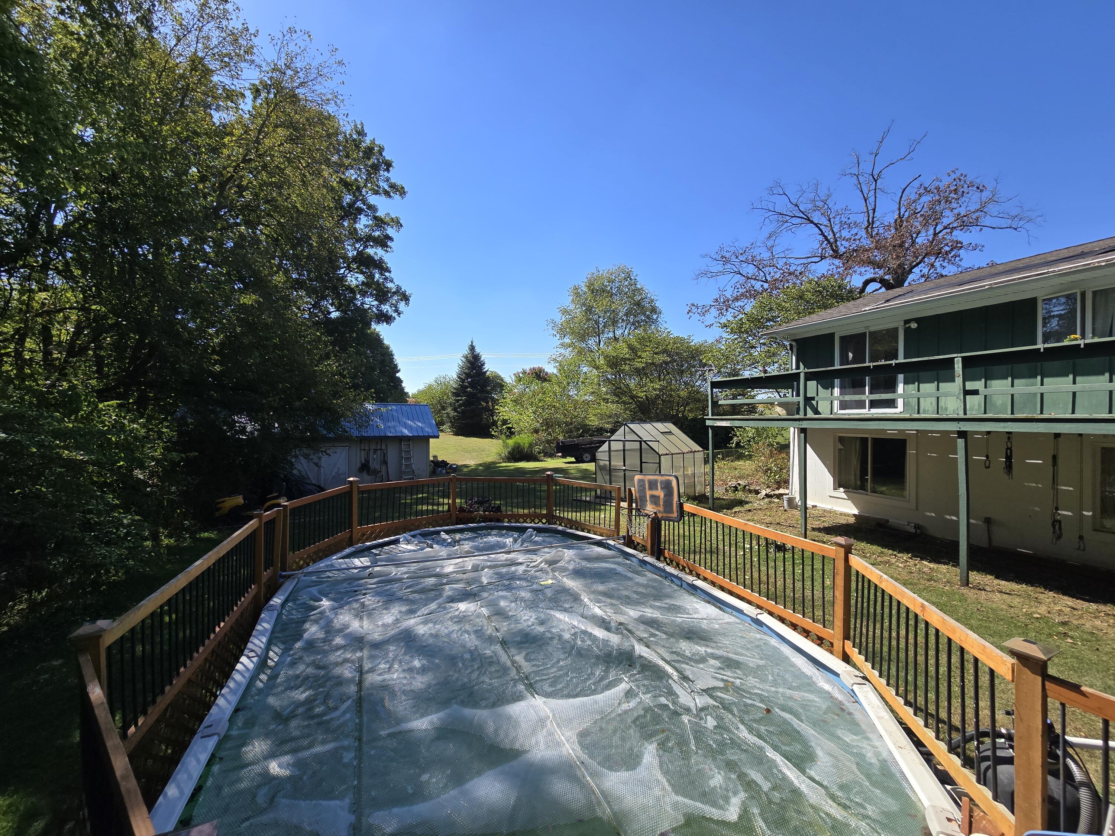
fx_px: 419
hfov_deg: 106.2
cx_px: 558
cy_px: 418
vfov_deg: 89.9
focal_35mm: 13
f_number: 2.2
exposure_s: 1/1533
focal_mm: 2.2
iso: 50
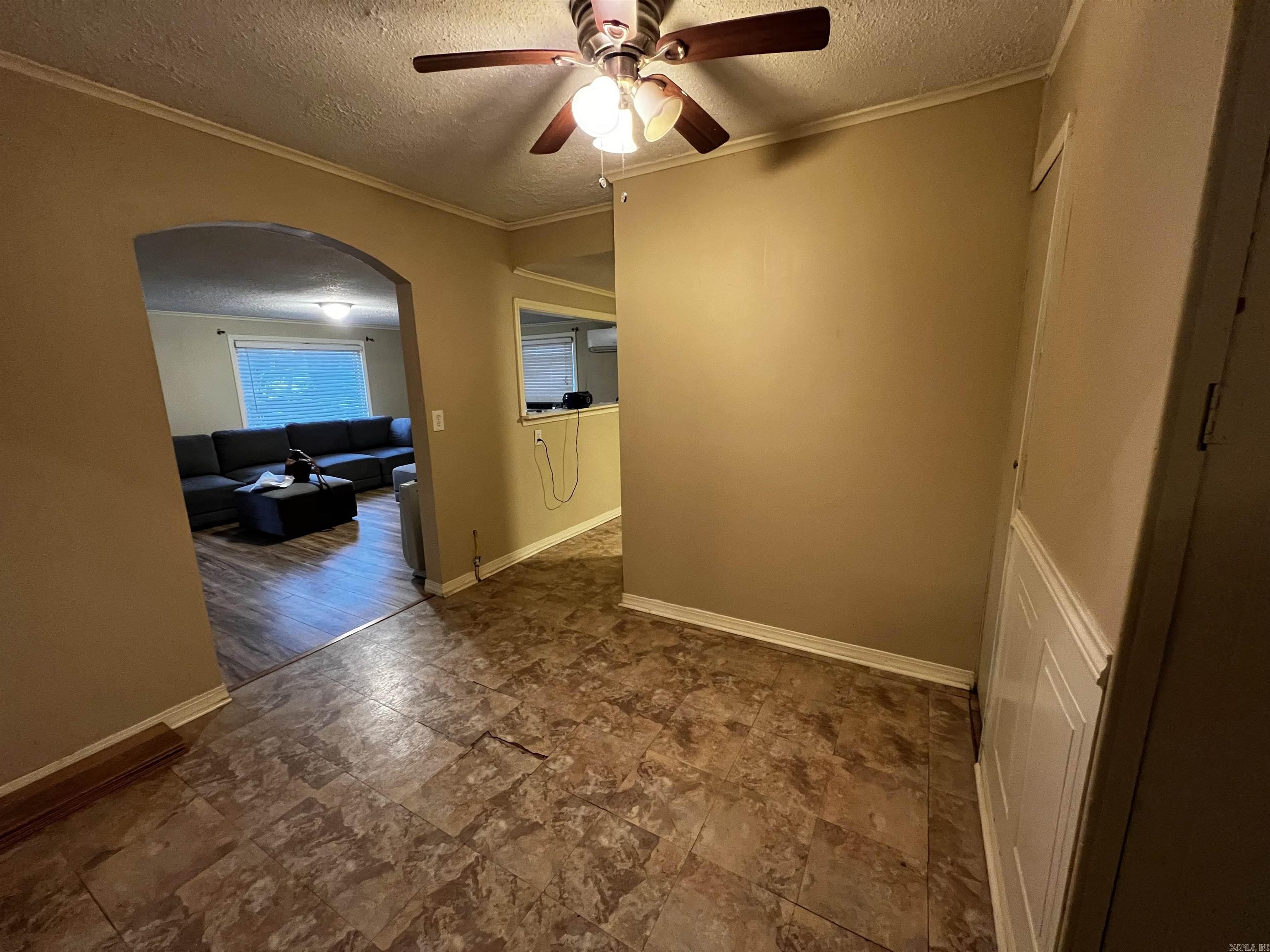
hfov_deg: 106.2
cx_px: 635
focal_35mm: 13
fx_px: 477
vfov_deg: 89.9
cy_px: 476
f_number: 1.8
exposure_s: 1/60
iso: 640
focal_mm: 1.57
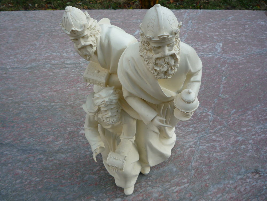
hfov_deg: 60.0
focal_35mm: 30
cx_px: 134
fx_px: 231
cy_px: 100
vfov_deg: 46.8
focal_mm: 5.2
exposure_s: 1/100
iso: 100
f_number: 4
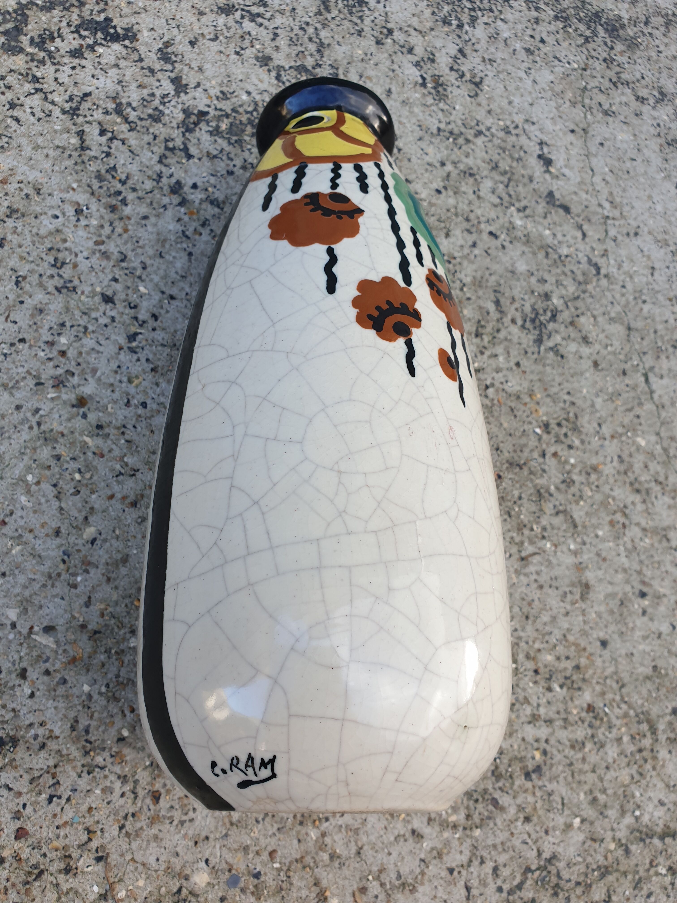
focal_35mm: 26
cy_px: 452
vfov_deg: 67.3
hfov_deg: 53.1
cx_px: 338
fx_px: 678
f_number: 2.4
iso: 50
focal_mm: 4.3
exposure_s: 1/121
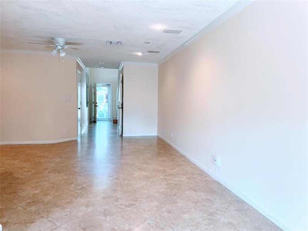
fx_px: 231
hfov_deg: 67.3
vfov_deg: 53.1
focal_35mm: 26
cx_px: 154
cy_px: 116
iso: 80
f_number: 1.5
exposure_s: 1/120
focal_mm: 5.7
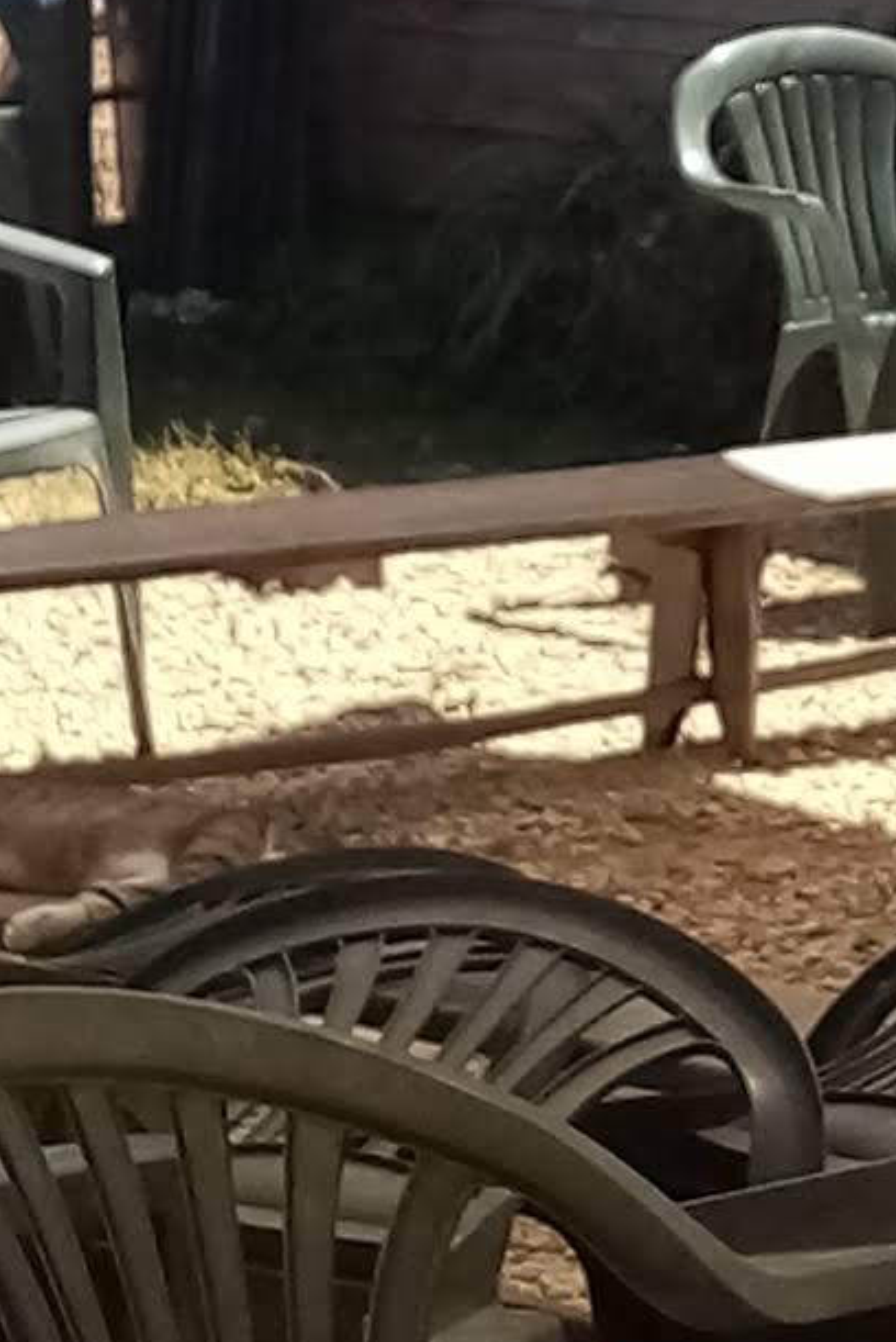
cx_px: 1030
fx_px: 6861
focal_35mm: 184
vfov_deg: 11.1
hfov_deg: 7.4
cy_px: 145
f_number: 1.8
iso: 104
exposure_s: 1/751
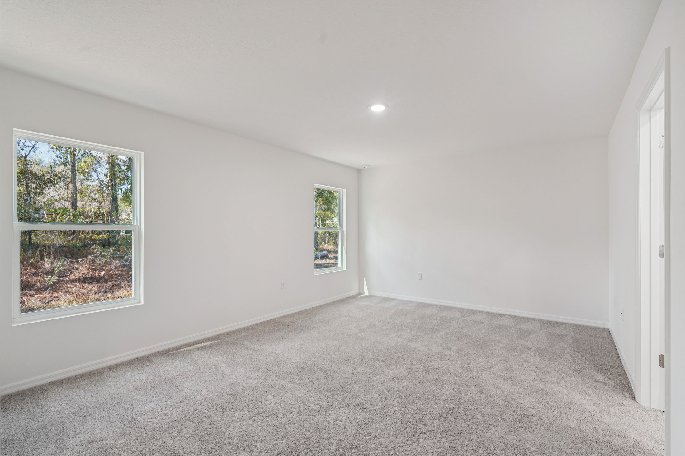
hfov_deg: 96.7
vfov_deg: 73.7
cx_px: 342
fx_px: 304
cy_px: 228
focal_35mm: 16
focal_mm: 16
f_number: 8
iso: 400
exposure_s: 1/20
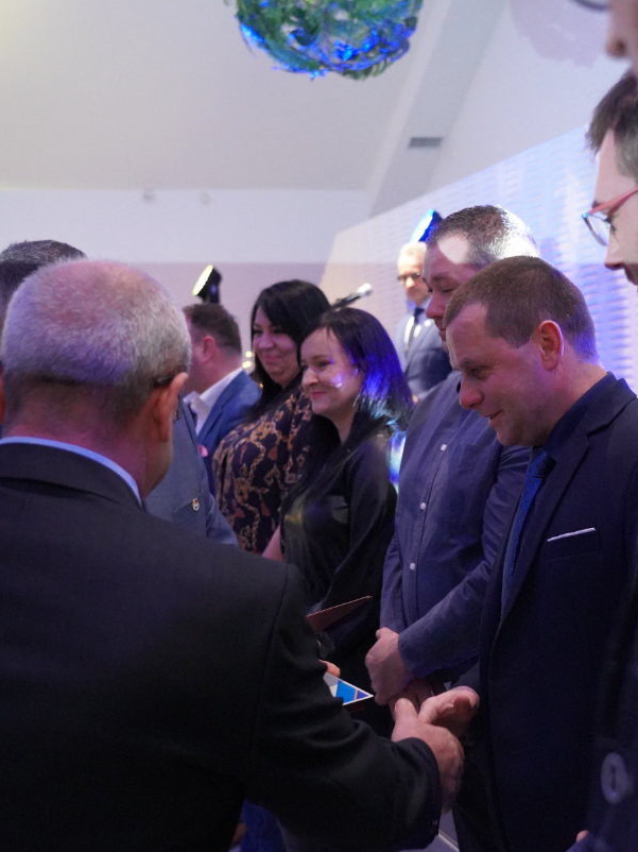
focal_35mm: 53
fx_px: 1303
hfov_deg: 27.1
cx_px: 487
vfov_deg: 36.2
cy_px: 456
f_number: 4
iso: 12800
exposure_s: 1/160
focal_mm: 34
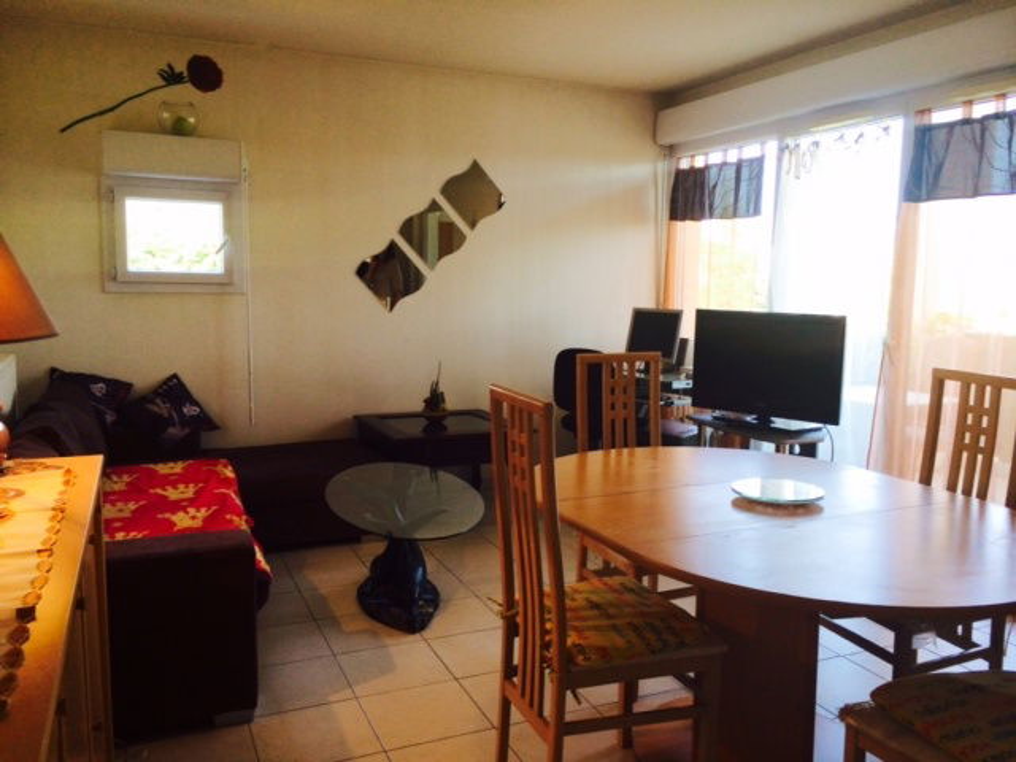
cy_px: 381
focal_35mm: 30
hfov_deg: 60.0
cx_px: 508
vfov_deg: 46.8
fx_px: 881
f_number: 2.2
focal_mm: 4.12
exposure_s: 1/60
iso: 50
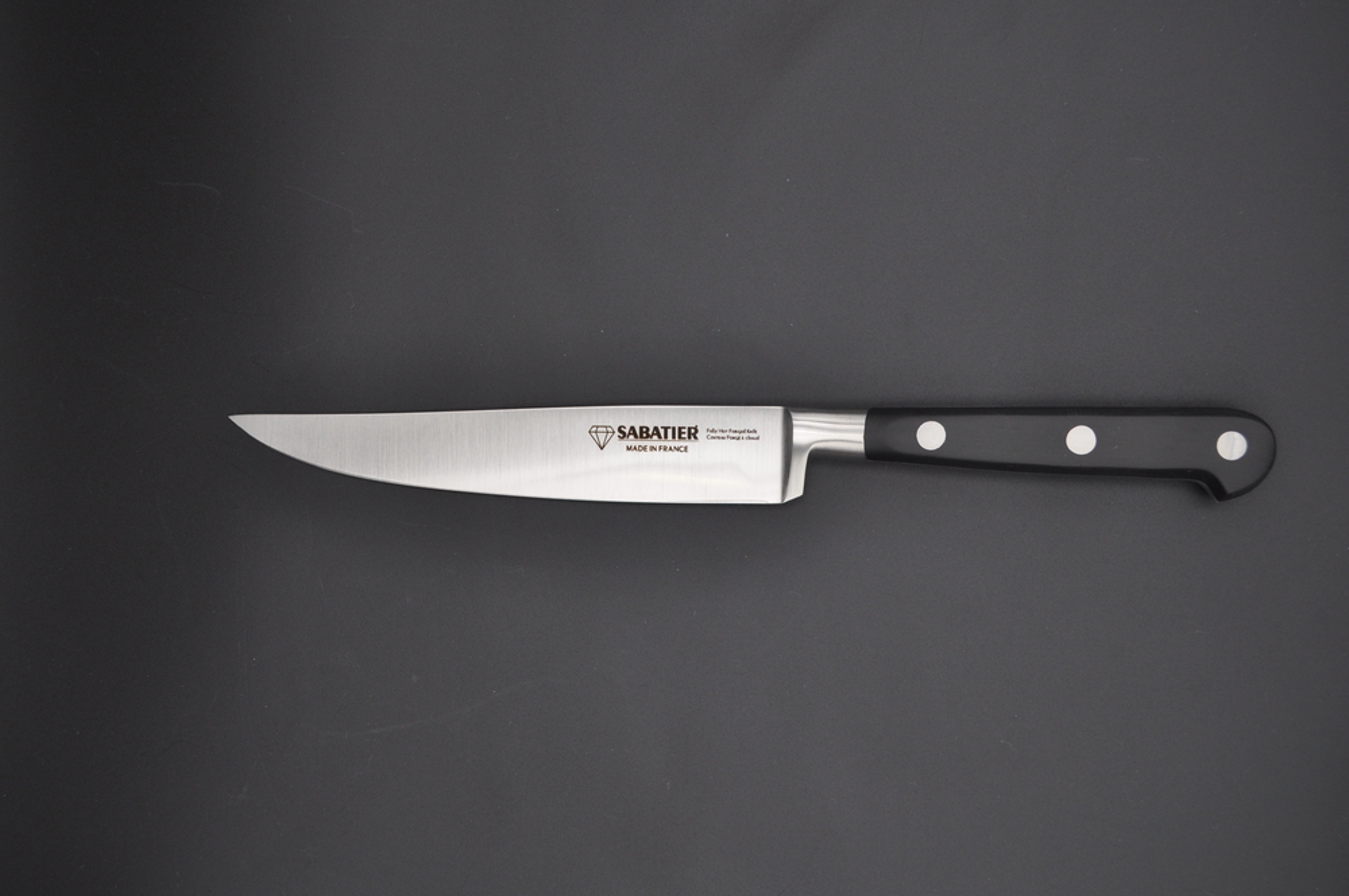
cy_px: 448
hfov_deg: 45.0
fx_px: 1628
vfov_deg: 30.8
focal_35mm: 44
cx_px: 674
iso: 250
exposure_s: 1/125
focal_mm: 29
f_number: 5.6
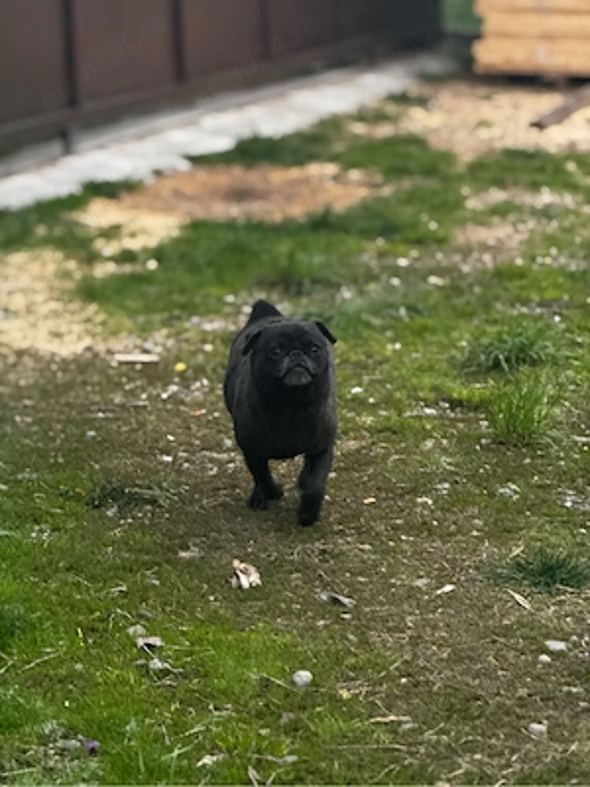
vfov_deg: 16.4
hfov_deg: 12.3
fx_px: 2727
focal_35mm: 120
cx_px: 295
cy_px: 394
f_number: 2.8
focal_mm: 15.66
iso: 250
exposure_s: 1/74
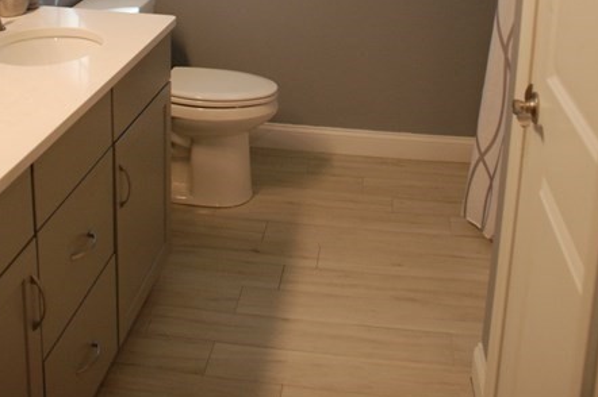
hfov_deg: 41.9
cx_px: 283
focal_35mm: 47
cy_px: -70
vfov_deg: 25.8
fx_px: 780
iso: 640
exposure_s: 1/60
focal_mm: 18
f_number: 4
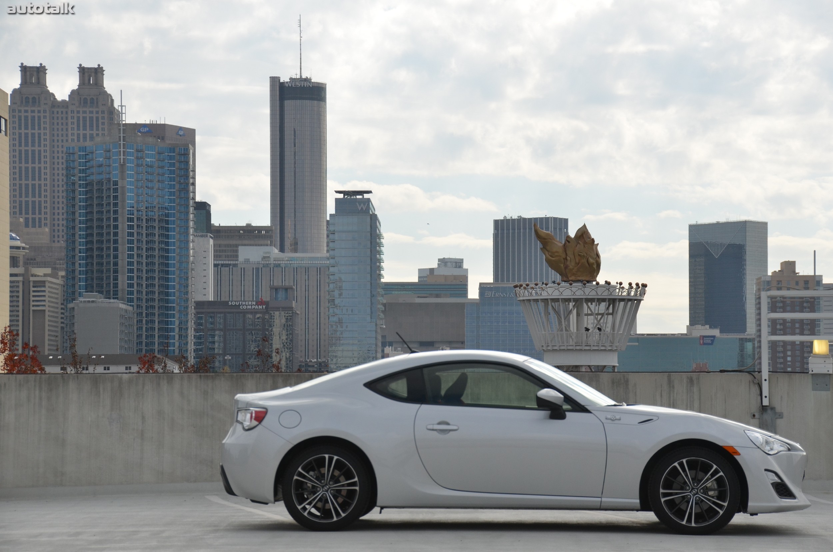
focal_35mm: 105
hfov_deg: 19.5
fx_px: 2425
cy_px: 276
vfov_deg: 13.0
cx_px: 416
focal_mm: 70
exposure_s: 1/2000
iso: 400
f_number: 7.1
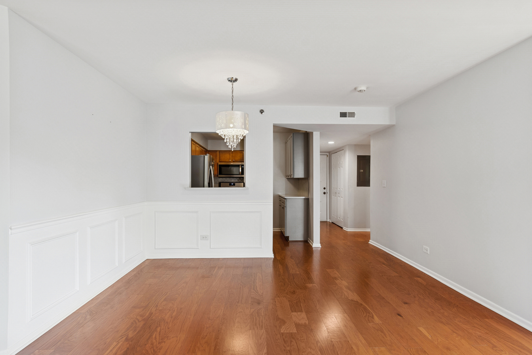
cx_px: 266
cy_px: 178
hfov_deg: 90.0
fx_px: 266
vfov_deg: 67.4
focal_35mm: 18
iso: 250
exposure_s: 1/13
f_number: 8
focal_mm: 12
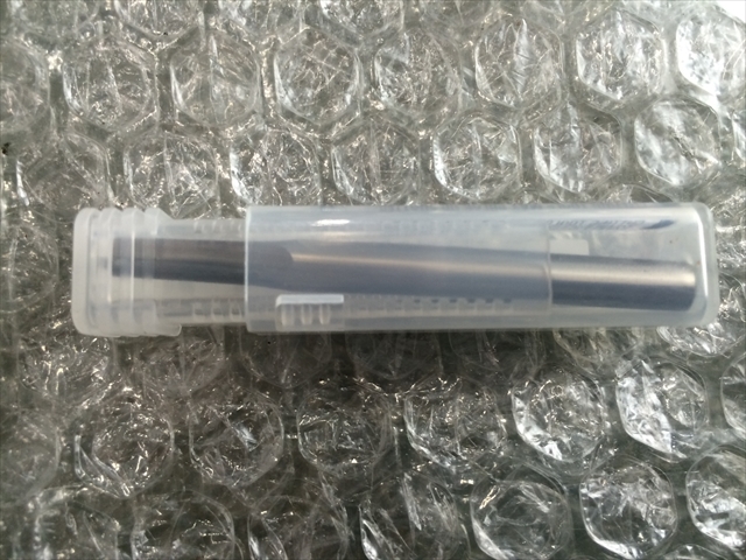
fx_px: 625
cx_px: 373
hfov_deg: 61.7
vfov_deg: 48.2
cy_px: 280
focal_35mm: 29
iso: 80
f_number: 2.2
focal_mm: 4.15
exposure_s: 1/30
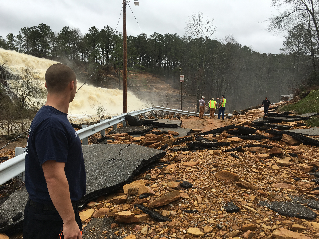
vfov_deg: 48.2
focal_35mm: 29
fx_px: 267
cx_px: 160
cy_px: 120
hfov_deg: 61.7
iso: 25
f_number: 2.2
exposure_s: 1/340
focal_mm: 4.15
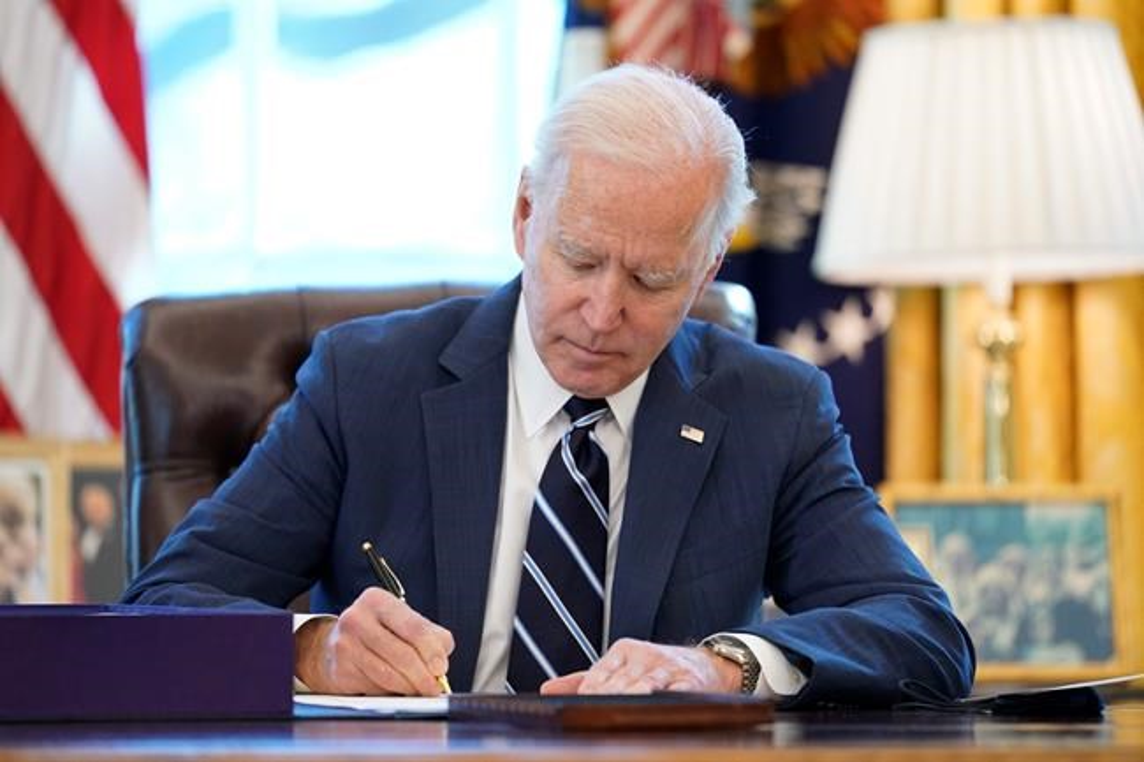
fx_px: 6354
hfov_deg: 10.3
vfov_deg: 6.9
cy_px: 381
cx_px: 572
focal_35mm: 200
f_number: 2.8
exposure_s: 1/1000
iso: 4000
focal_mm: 200
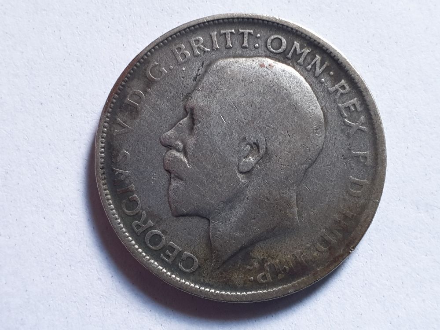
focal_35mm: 26
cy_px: 165
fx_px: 330
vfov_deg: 53.1
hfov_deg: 67.3
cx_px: 220
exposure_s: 1/31
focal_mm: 4.3
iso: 250
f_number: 2.4
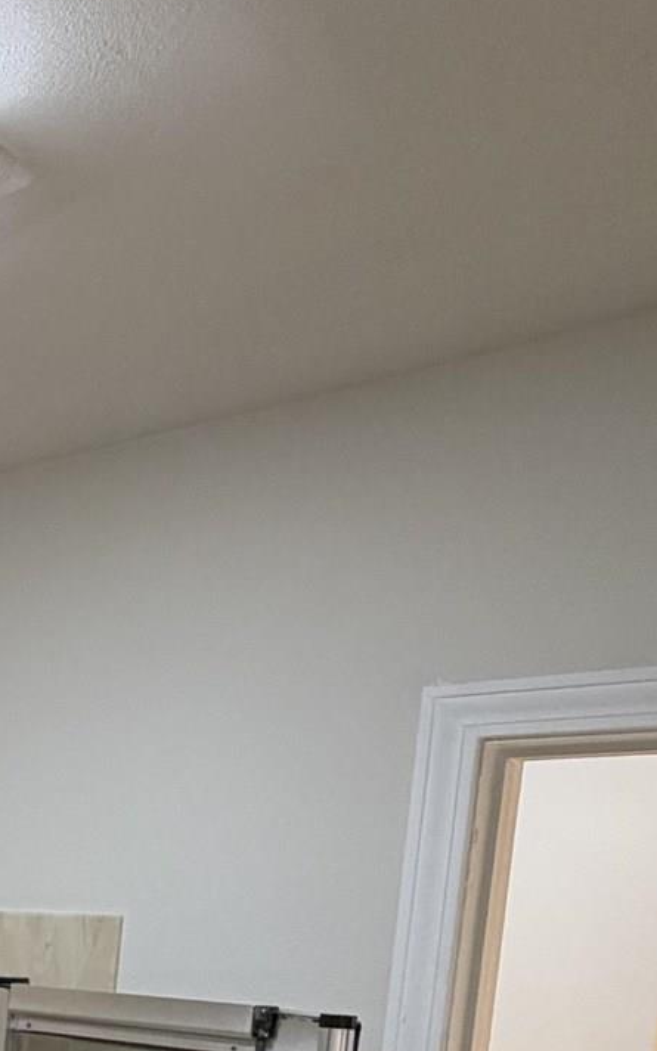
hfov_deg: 21.8
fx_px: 1375
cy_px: 1064
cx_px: -359
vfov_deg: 37.2
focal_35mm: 48
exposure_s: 1/60
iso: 320
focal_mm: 2.22
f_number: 2.2
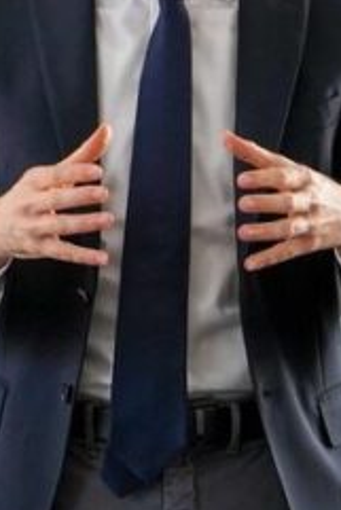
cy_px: -130
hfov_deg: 3.2
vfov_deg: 4.8
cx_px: -282
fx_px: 6086
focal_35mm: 429
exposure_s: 1/400
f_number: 4
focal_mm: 101
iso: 1250
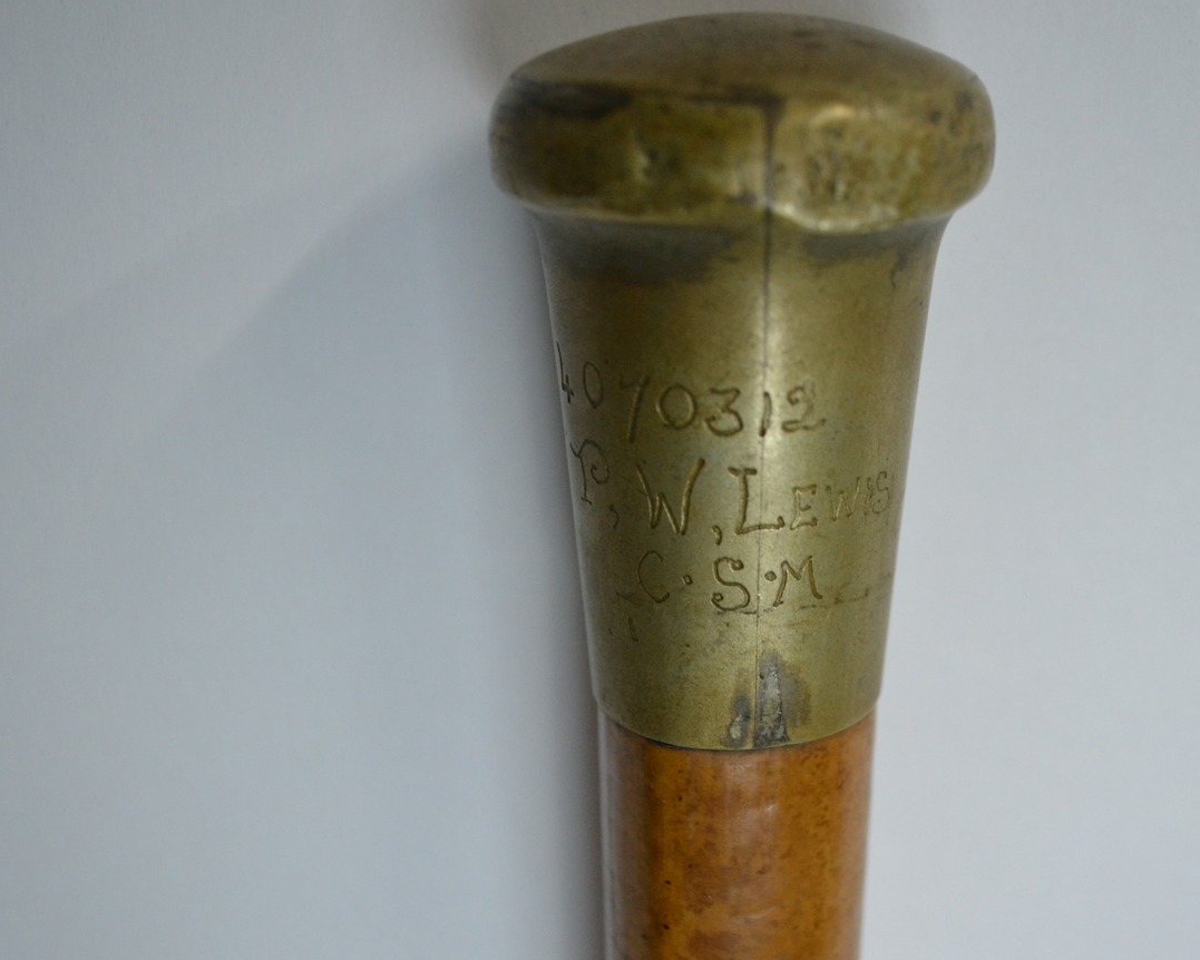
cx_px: 712
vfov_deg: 32.7
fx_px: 1634
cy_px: 526
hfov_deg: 40.2
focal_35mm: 46
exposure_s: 1/50
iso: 800
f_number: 3.8
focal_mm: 22
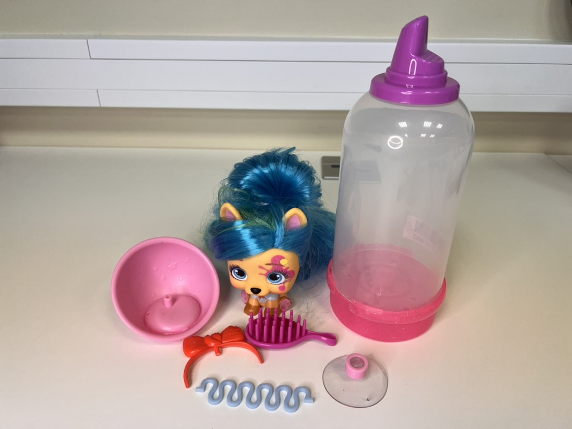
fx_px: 430
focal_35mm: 26
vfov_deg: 53.1
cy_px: 214
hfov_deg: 67.3
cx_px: 286
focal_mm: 5.7
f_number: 1.5
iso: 64
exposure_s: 1/100
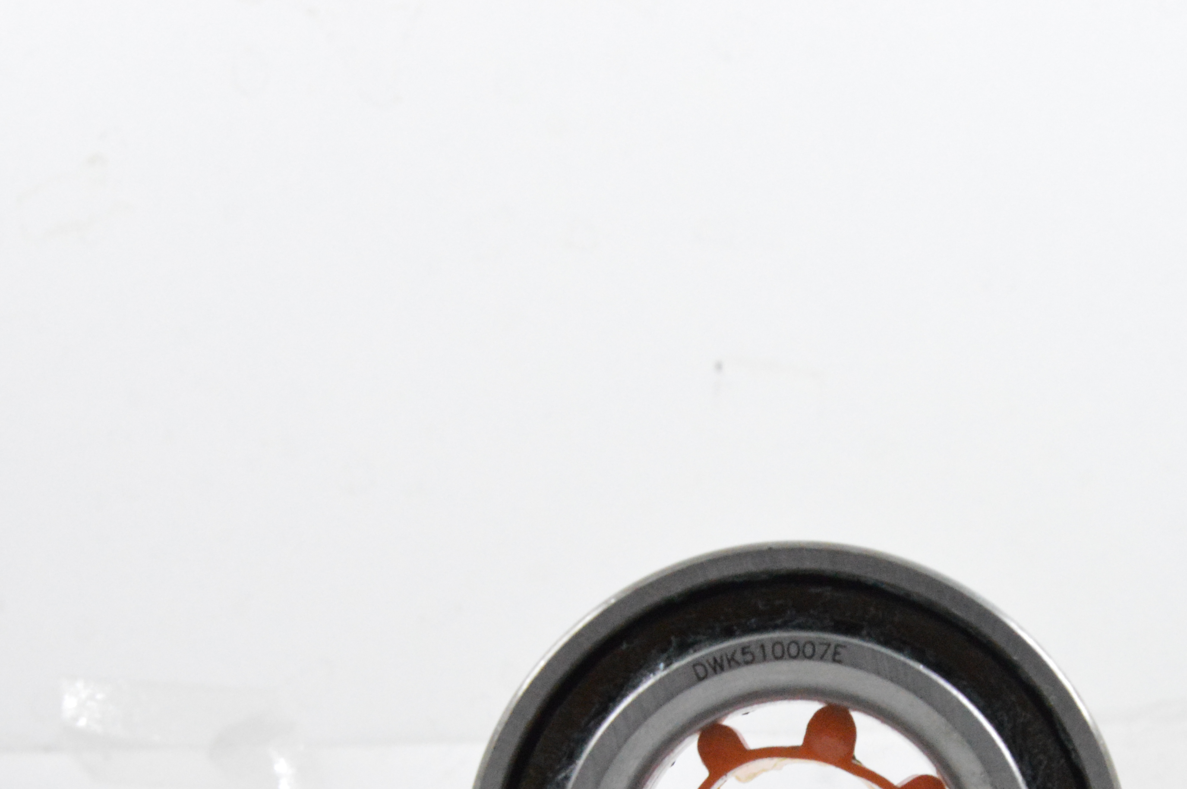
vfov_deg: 12.8
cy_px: 847
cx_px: 787
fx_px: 3459
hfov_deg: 19.4
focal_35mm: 105
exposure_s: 1/100
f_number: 7.1
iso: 3200
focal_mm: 32
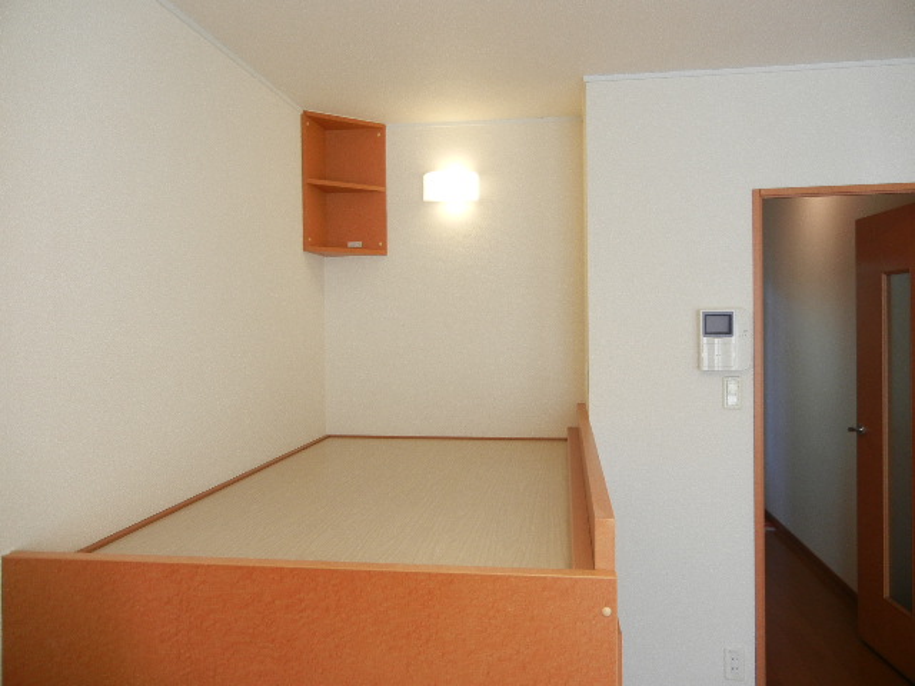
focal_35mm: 30
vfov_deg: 46.8
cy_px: 343
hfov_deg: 60.0
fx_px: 793
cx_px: 458
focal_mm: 5.4
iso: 160
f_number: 3.5
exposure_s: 1/38.5
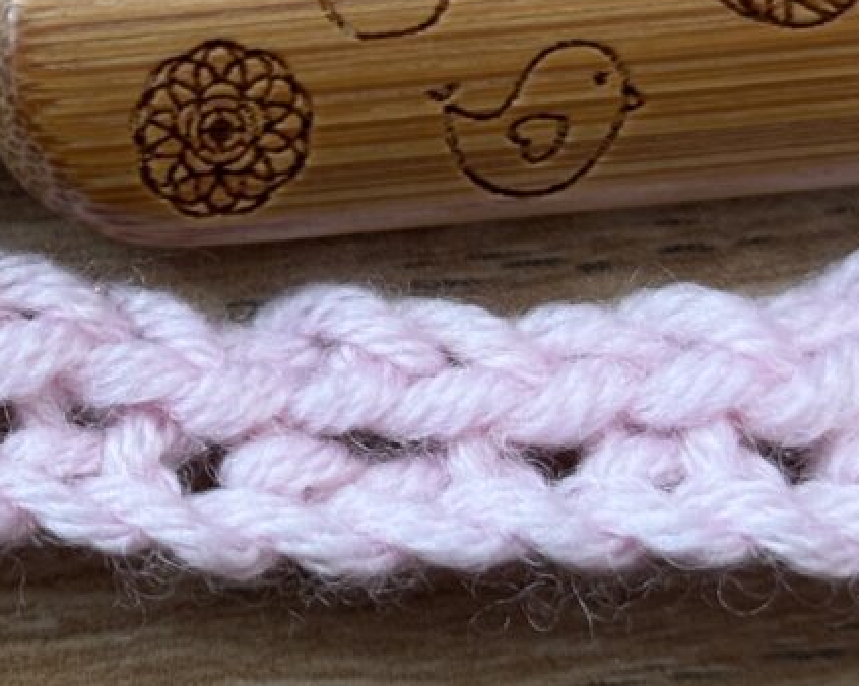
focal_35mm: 123
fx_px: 3126
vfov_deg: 12.5
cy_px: 168
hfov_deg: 15.1
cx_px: -167
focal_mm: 5.96
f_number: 1.6
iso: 100
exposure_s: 1/60
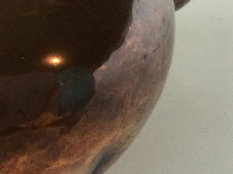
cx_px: -66
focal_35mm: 88
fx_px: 592
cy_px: 39
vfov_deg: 16.7
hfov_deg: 20.4
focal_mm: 3.3
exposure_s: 1/33
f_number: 2.4
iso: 32
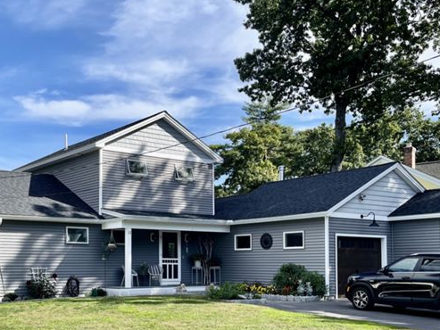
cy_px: 238
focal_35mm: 45
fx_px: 572
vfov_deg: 31.7
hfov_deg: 41.3
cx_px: 134
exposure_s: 1/881
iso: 32
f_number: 1.6
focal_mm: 5.1
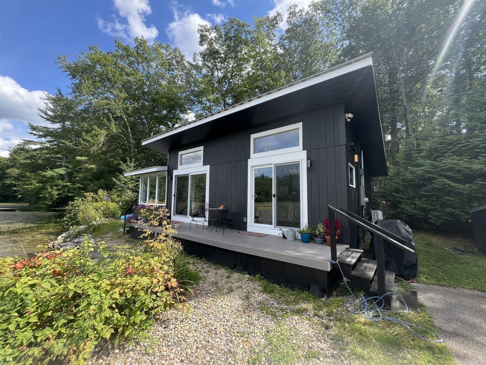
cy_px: 182
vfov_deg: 89.9
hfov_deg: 106.2
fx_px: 183
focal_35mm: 13
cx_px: 243
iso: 32
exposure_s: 1/440
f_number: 1.8
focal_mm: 1.57
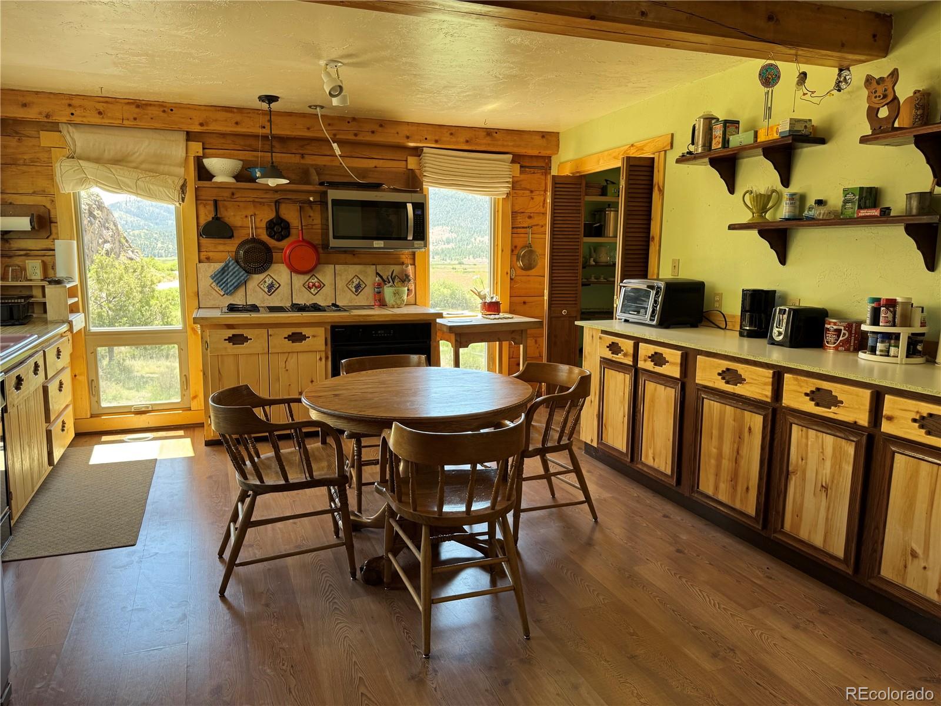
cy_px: 353
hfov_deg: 71.6
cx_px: 470
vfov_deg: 56.8
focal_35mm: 24
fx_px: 652
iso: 80
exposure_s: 1/121
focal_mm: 6.76
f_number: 1.78
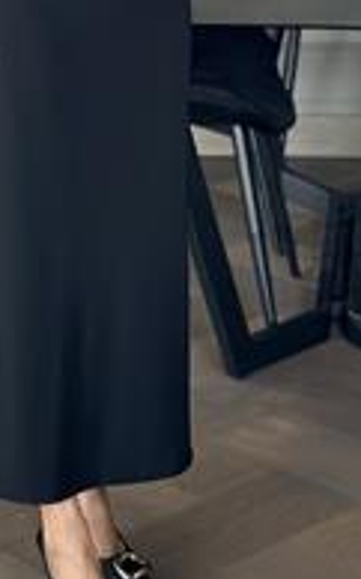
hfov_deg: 9.8
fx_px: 2097
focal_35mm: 133
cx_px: 81
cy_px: -15
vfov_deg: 15.4
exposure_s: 1/60
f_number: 1.78
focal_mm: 6.86
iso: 320
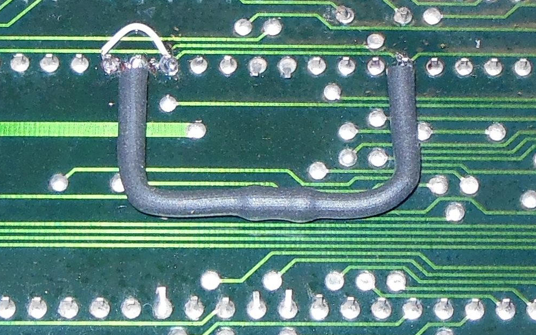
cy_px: 138
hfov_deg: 54.0
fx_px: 526
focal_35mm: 36
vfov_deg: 35.2
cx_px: 264
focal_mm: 6
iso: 200
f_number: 6.9
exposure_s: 1/30
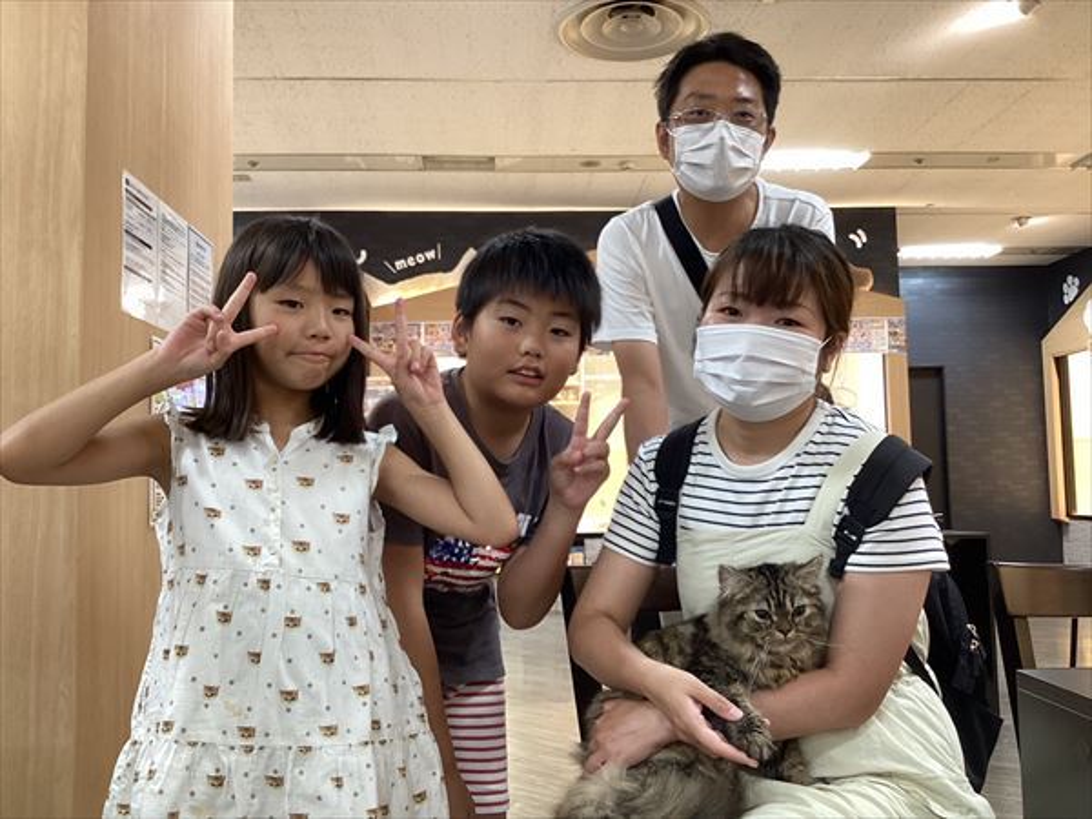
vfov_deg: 45.4
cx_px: 546
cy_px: 410
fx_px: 978
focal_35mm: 31
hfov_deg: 58.4
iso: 125
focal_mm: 3.3
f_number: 2.4
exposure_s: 1/50
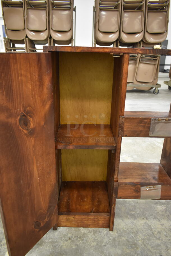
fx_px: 192
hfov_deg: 48.0
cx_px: 86
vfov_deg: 67.3
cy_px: 128
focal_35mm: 27
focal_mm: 18
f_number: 3.5
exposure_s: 1/30
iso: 1100
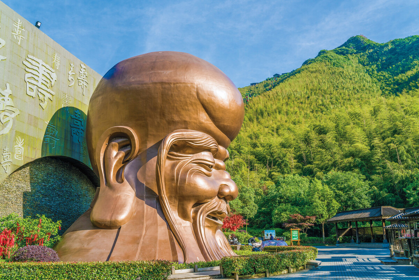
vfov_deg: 37.9
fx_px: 407
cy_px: 140
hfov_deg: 54.4
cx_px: 210
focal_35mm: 35
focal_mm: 35
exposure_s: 1/100
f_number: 9
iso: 100
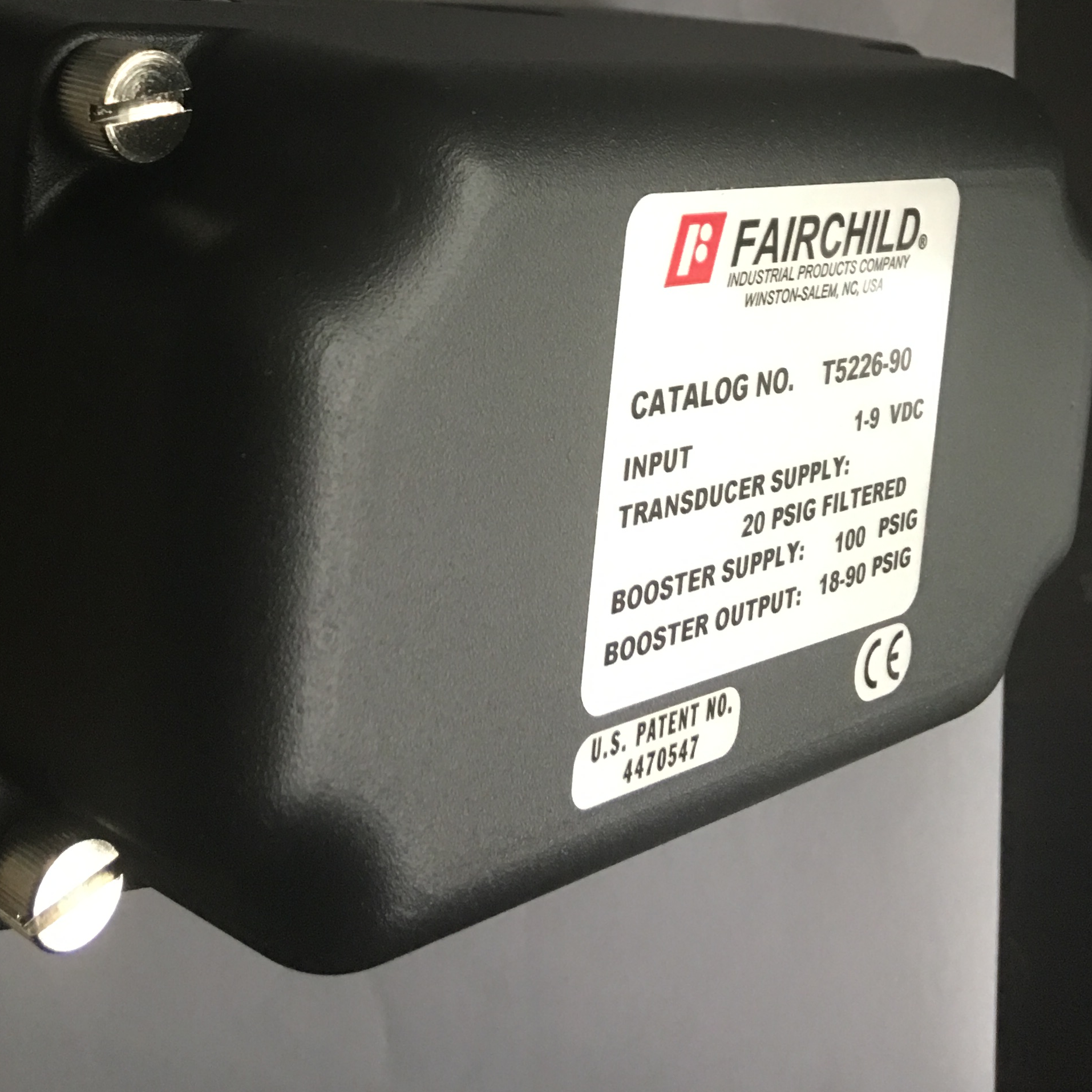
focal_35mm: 54
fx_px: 1927
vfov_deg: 29.8
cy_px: 39
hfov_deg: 31.2
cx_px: 312
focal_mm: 4.15
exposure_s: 1/17
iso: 100
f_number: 2.2
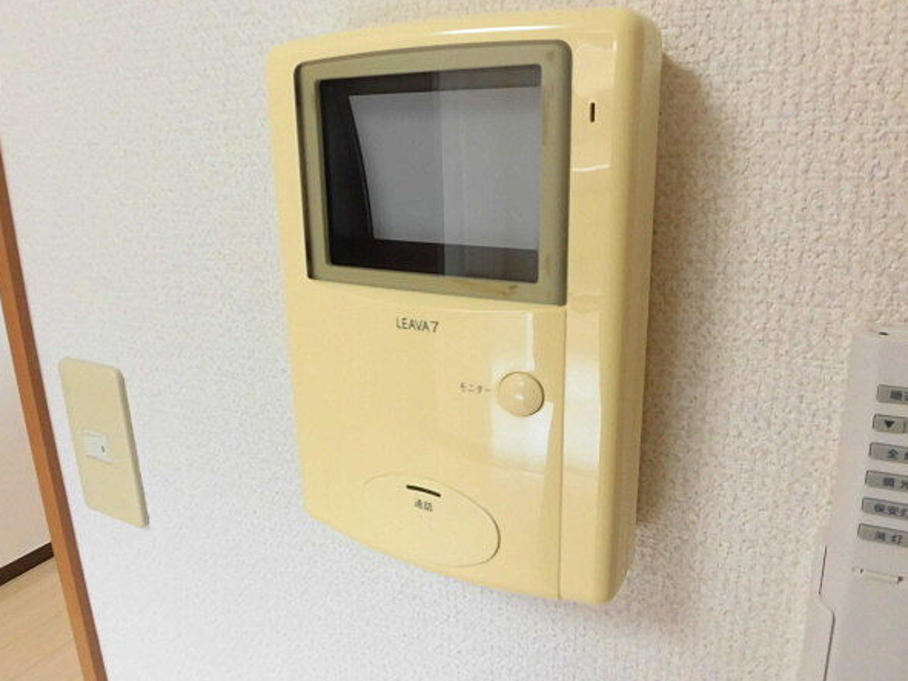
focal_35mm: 26
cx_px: 446
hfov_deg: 67.3
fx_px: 682
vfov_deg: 53.0
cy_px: 334
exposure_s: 1/50
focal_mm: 4.3
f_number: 3.1
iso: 250
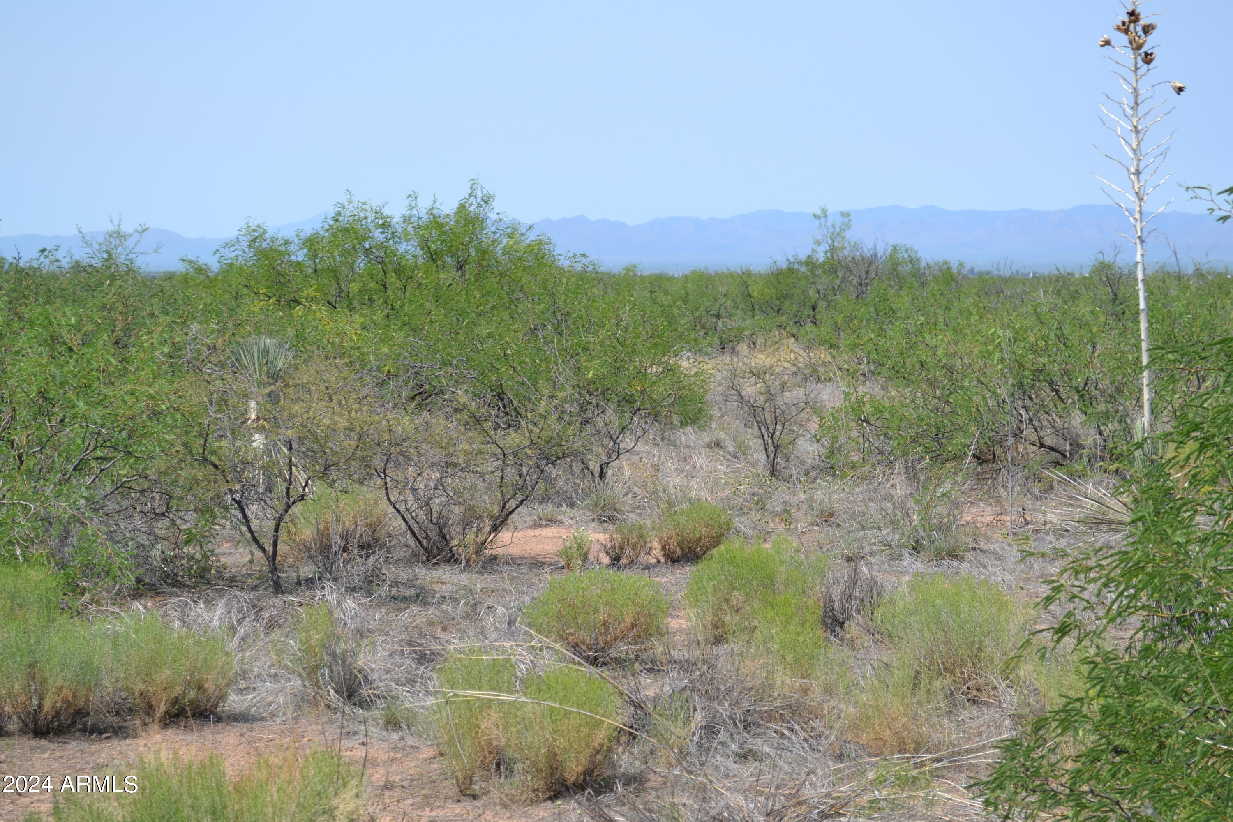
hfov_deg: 24.6
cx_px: 616
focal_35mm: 82
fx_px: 2825
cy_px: 411
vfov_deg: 16.6
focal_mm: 55
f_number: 8
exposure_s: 1/250
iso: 100
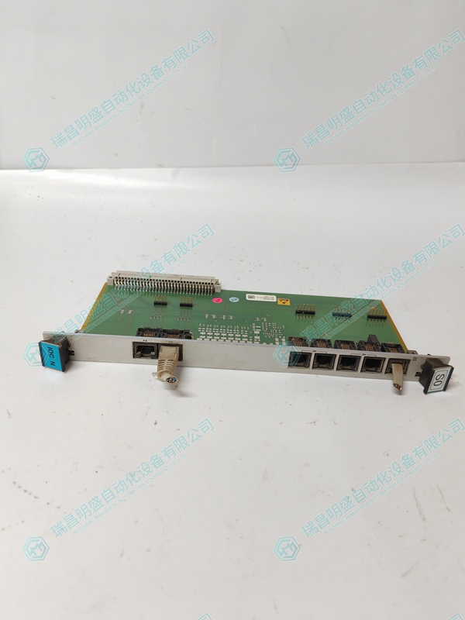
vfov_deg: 65.3
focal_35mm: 27
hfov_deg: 51.4
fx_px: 484
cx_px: 232
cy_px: 310
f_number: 1.9
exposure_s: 1/120
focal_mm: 6.12
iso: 1000
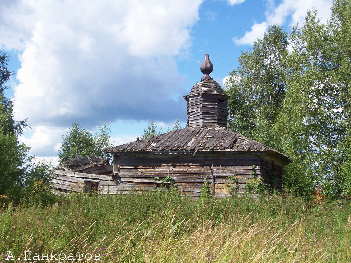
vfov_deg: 26.1
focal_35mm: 56
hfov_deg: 34.4
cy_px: 132
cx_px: 176
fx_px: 568
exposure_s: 1/347
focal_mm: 9.4
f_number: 6
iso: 80
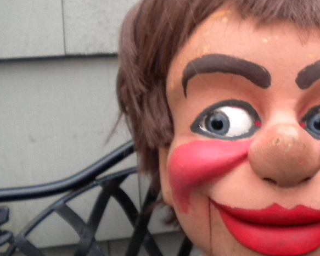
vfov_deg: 25.4
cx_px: 250
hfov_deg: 30.8
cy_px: 129
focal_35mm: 60
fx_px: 568
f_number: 3.1
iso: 400
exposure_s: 1/46.2
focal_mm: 6.3
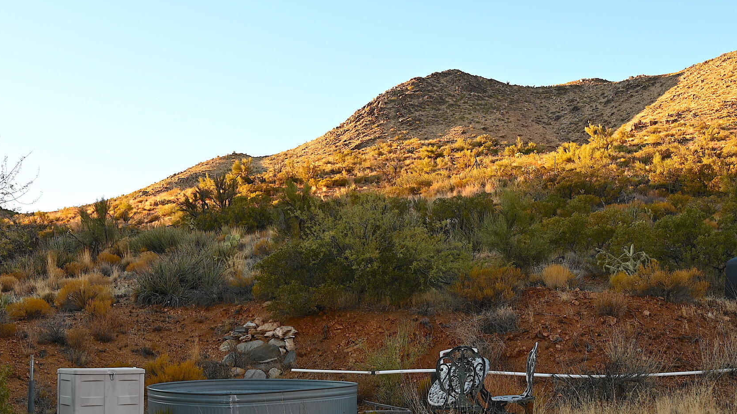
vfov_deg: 26.2
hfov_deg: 45.3
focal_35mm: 45
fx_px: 879
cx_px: 312
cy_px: 311
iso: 100
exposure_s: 1/100
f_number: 5
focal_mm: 24
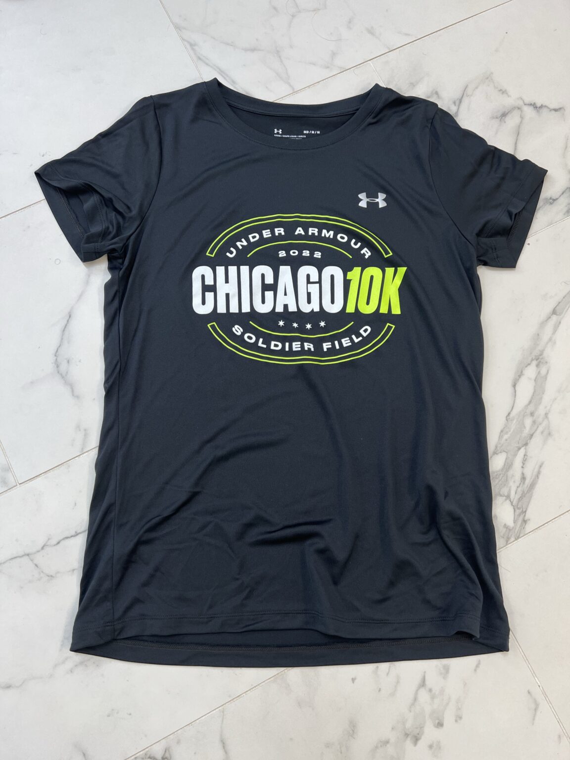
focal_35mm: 26
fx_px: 571
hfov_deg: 53.1
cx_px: 285
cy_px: 380
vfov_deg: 67.3
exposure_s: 1/120
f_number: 1.5
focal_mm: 5.7
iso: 100
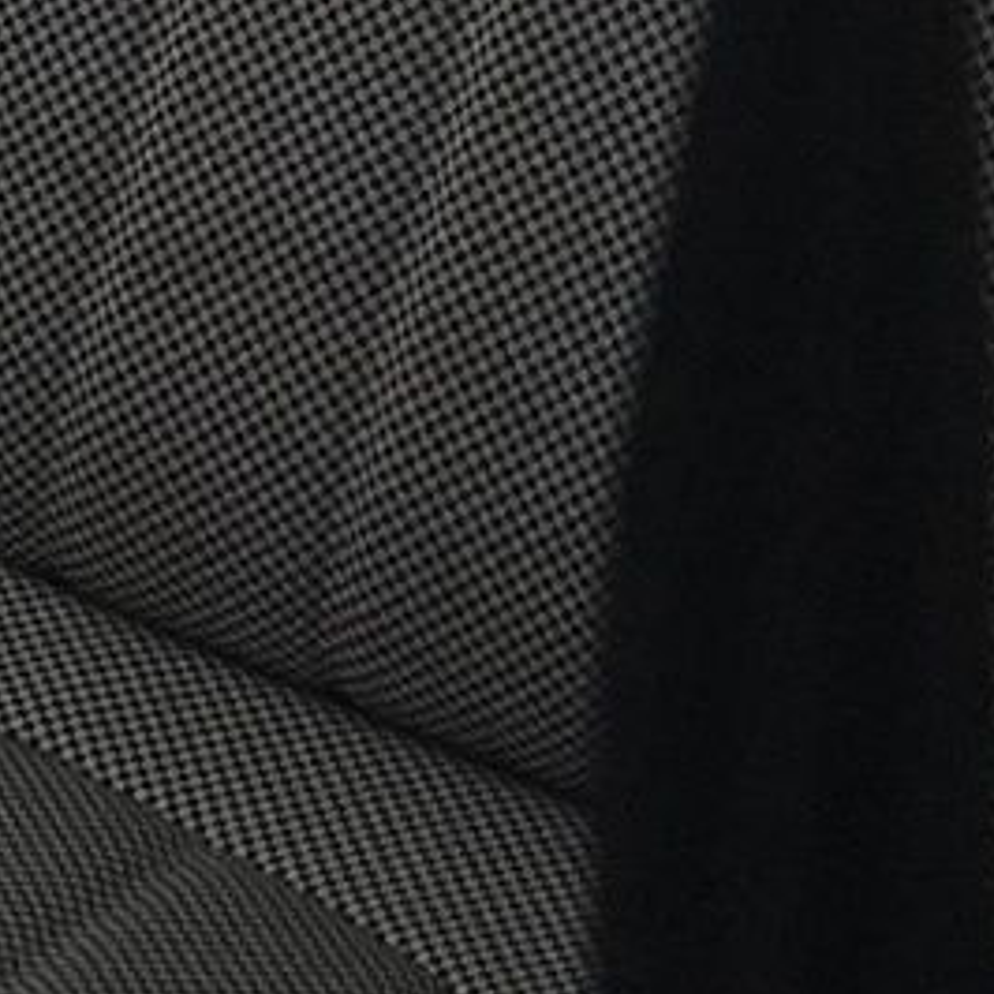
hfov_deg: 7.2
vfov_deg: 7.5
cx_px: -1704
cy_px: -936
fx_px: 7277
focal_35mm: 224
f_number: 3.5
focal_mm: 28
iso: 12800
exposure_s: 1/160
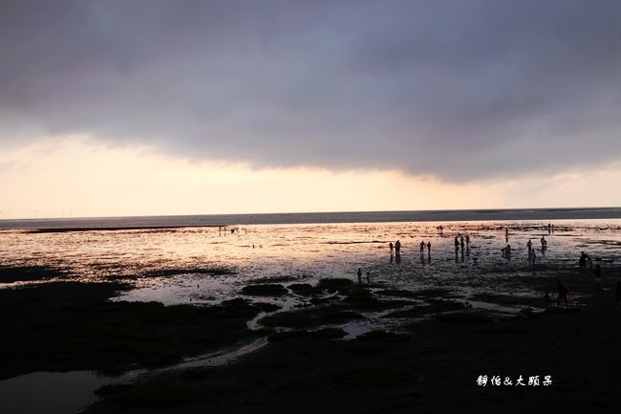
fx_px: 707
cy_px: 207
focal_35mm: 41
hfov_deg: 47.4
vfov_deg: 32.6
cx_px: 310
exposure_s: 1/80
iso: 125
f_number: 4
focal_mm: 15.28
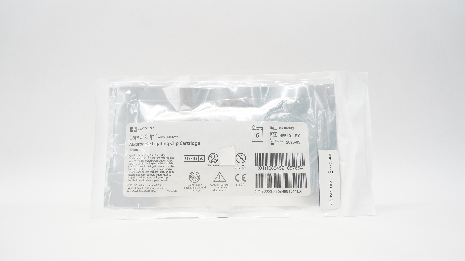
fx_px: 358
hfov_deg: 66.1
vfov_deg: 40.0
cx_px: 234
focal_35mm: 29
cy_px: 155
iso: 1600
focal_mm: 18
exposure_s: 1/200
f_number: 5
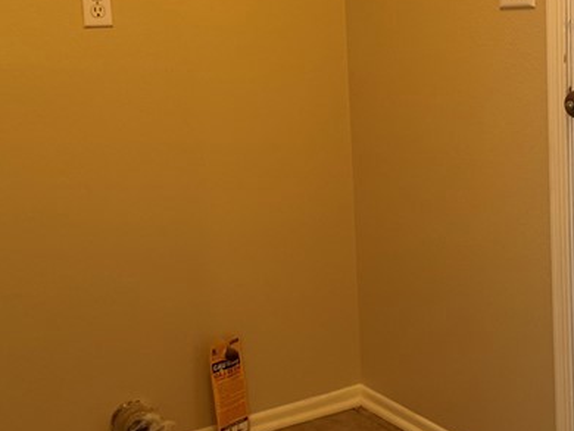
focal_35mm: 63
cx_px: 375
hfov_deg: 30.5
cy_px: 143
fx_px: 1045
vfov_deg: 23.2
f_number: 1.78
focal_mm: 6.76
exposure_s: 1/60
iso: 160
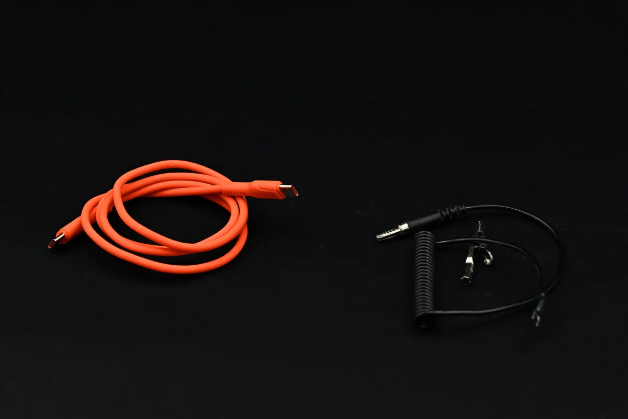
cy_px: 210
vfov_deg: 13.1
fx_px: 1832
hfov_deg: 19.4
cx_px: 314
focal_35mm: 105
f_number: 8
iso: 800
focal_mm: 105
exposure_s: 1/60
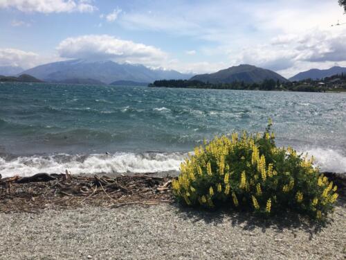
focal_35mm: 29
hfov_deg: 61.7
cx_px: 173
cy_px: 130
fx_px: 290
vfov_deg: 48.2
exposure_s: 1/3077
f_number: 2.2
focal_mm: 4.15
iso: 25
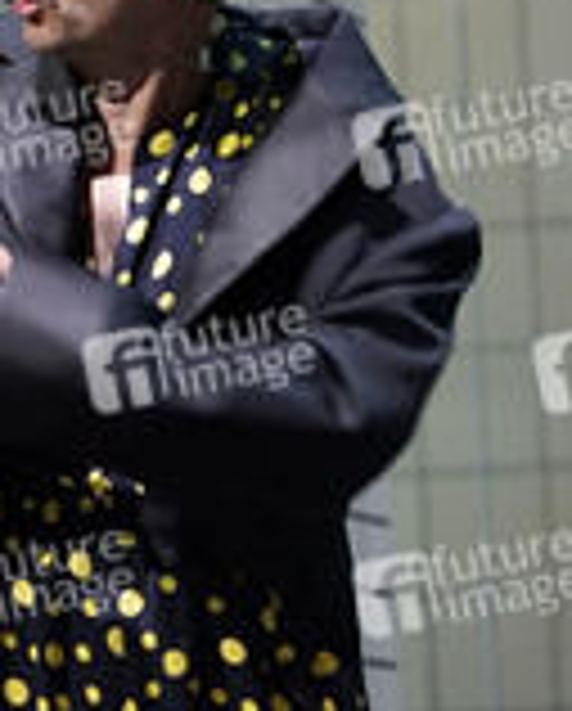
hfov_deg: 2.9
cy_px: 248
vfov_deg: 3.6
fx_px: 11268
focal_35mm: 534
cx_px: 79
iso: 3200
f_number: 6.3
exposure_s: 1/80
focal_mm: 200
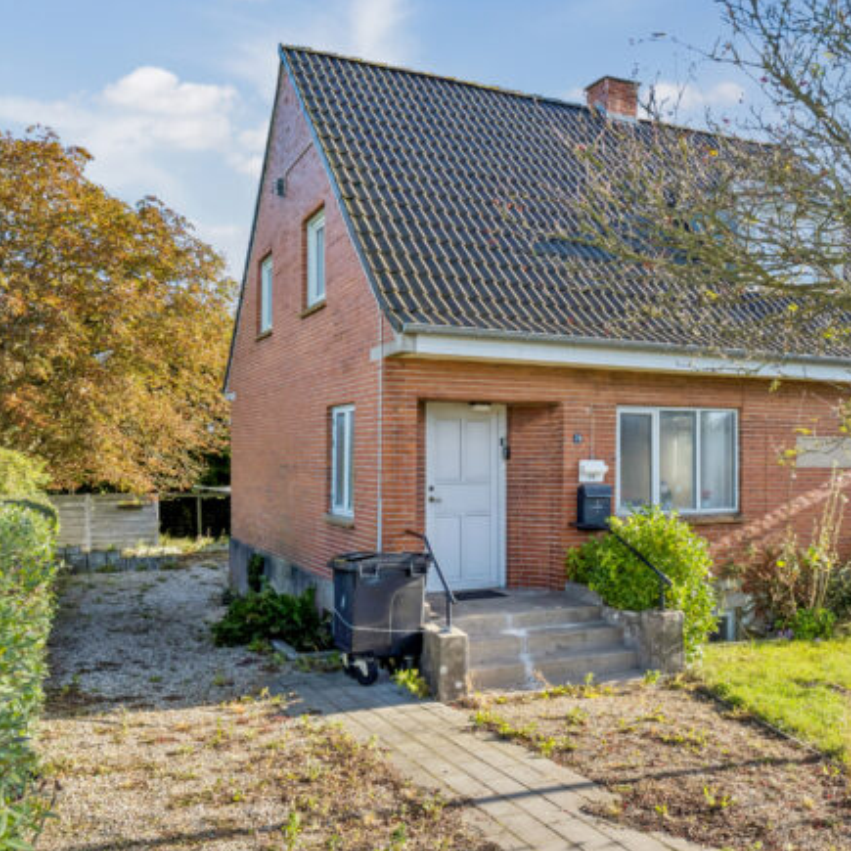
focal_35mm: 34
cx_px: 499
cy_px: 434
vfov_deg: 48.8
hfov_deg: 48.6
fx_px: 939
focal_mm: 15
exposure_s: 1/320
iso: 200
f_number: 8
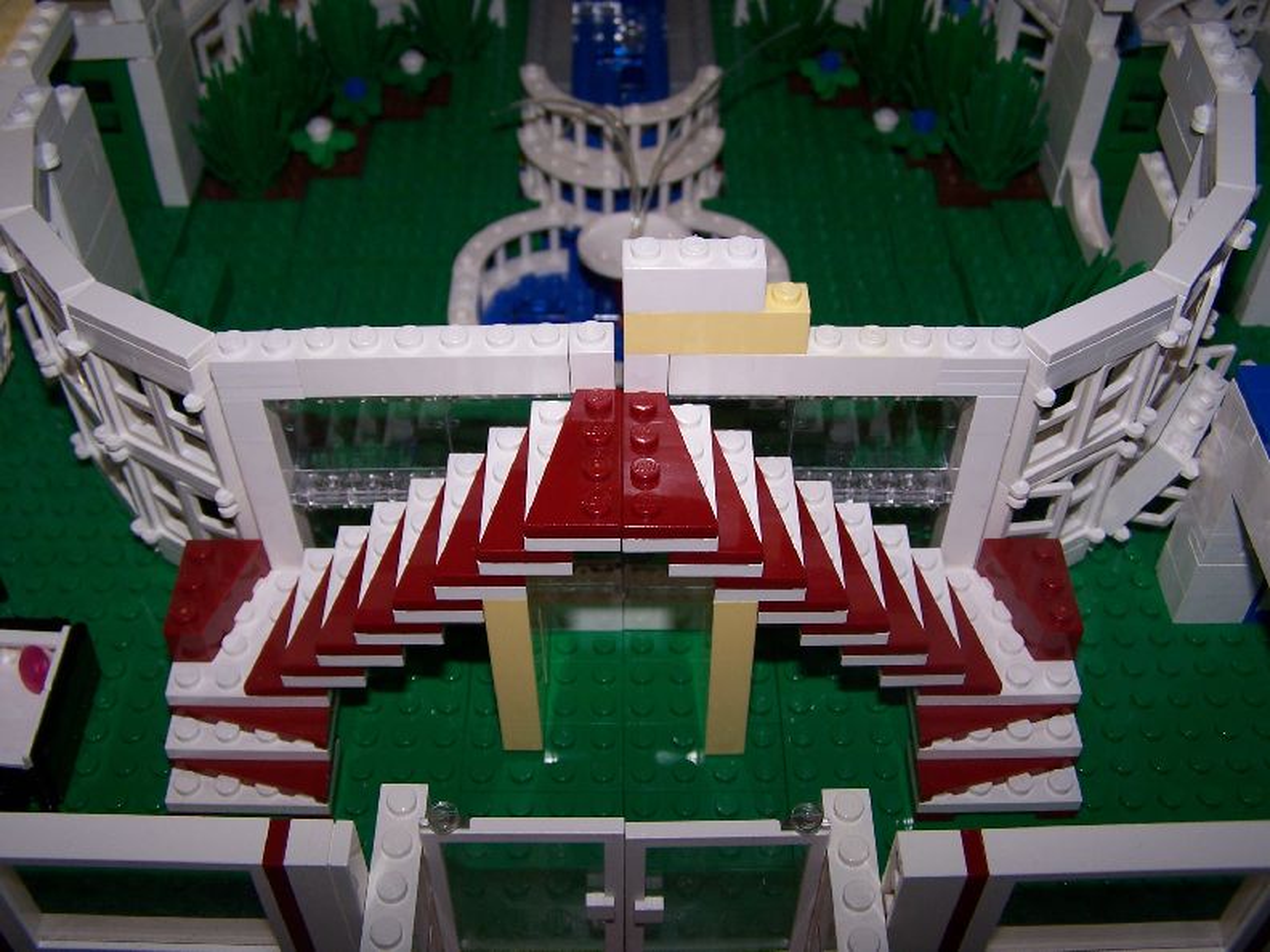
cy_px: 476
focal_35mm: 38
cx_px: 635
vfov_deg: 37.7
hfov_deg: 49.0
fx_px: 1394
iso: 80
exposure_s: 1/60
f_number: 2.8
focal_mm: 6.3
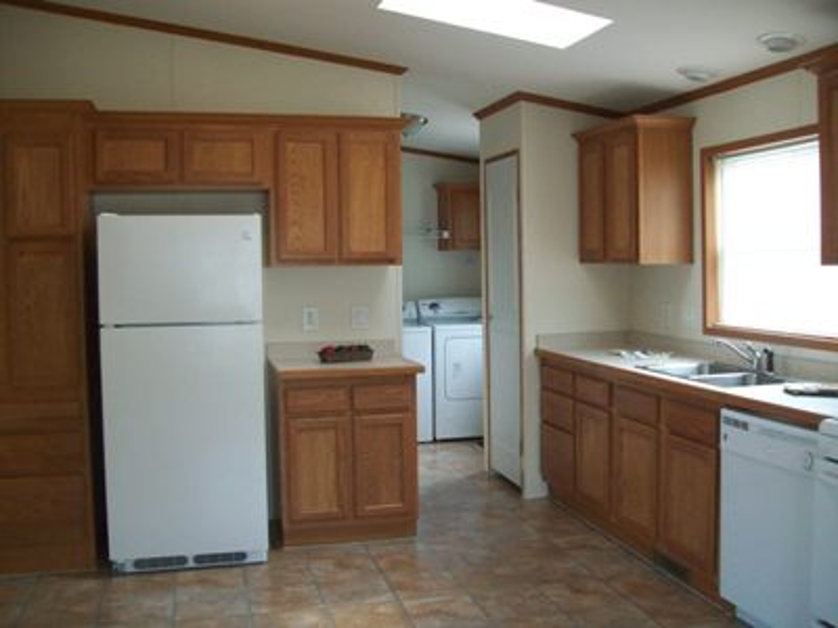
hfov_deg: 51.4
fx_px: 872
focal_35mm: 36
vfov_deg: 39.7
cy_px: 314
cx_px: 419
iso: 130
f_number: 2.7
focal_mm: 6
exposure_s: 1/64
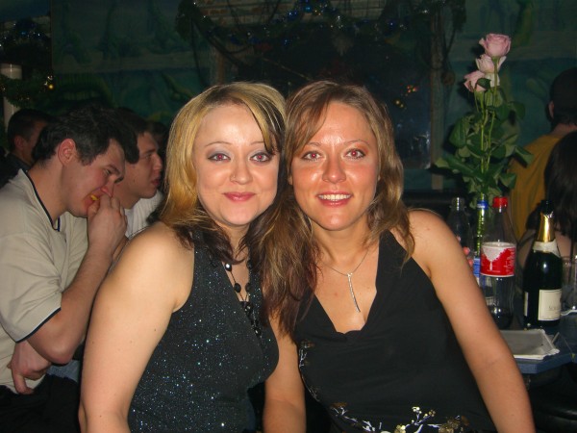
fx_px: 633
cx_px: 288
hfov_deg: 49.0
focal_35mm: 38
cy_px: 216
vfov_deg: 37.7
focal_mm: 7.9
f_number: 2.8
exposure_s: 1/60
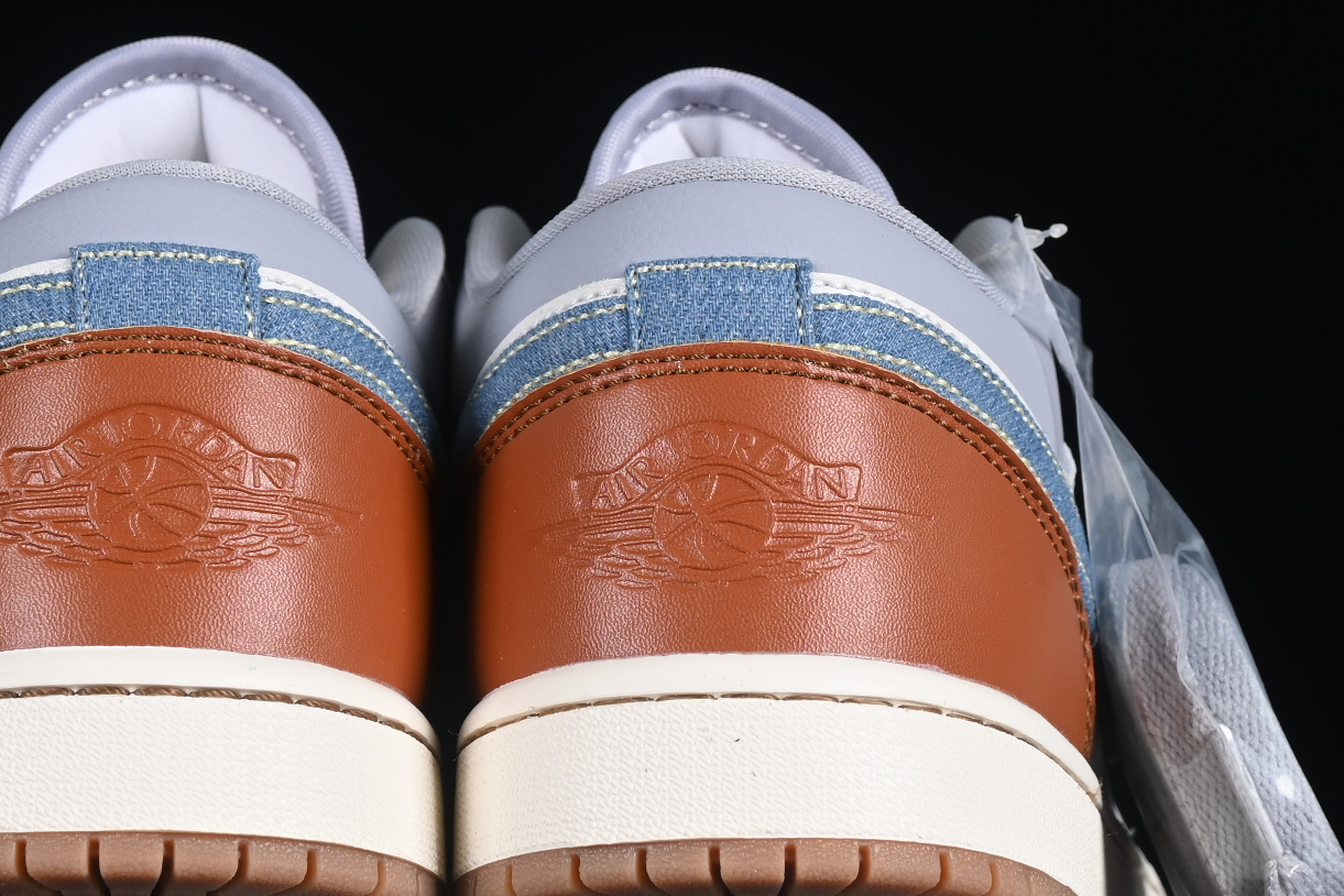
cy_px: 293
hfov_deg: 12.0
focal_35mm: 171
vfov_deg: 8.0
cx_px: 470
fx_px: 6384
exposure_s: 1/80
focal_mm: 50
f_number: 7.1
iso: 160
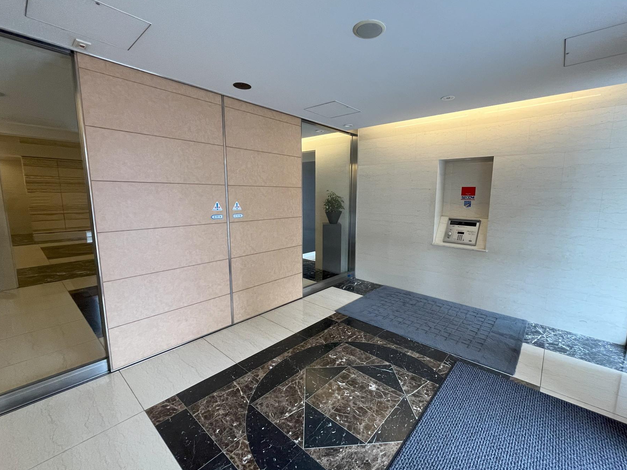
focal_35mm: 14
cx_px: 336
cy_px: 232
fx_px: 254
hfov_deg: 101.9
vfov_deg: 85.7
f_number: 2.4
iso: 250
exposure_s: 1/100
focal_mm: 1.54
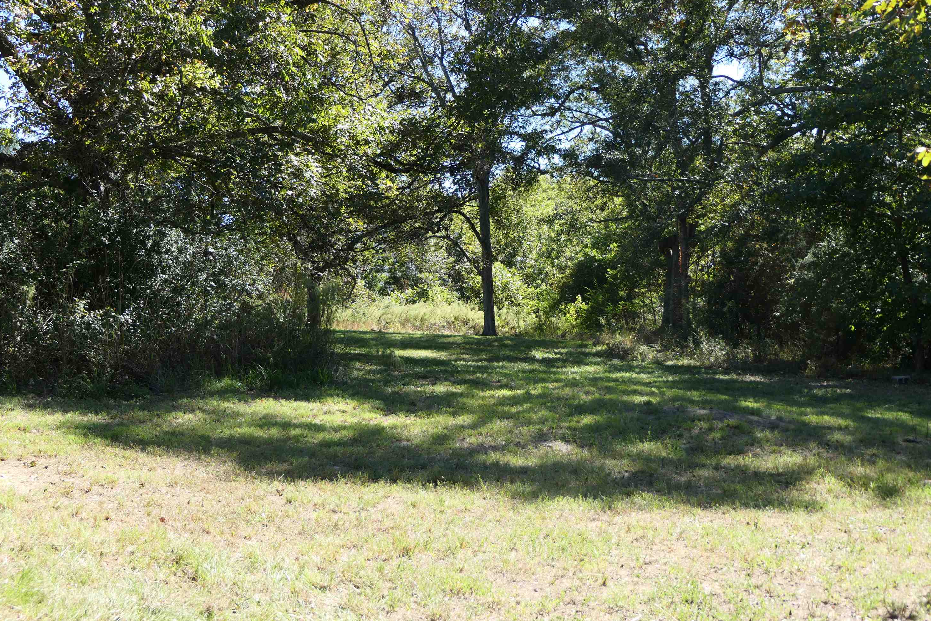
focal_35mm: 43
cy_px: 298
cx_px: 470
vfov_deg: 31.2
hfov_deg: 45.4
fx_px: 1112
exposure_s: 1/200
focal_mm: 15.2
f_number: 4
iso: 125
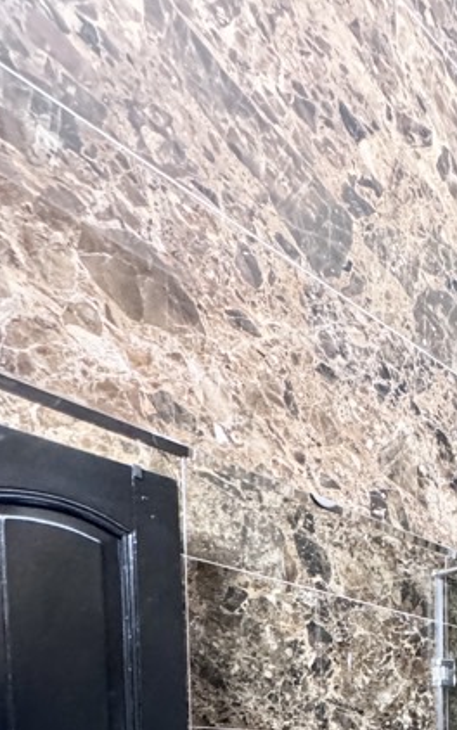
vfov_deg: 41.5
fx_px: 717
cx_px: 658
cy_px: 823
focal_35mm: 36
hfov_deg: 26.9
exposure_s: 1/50
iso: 800
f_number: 2.2
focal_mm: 2.22
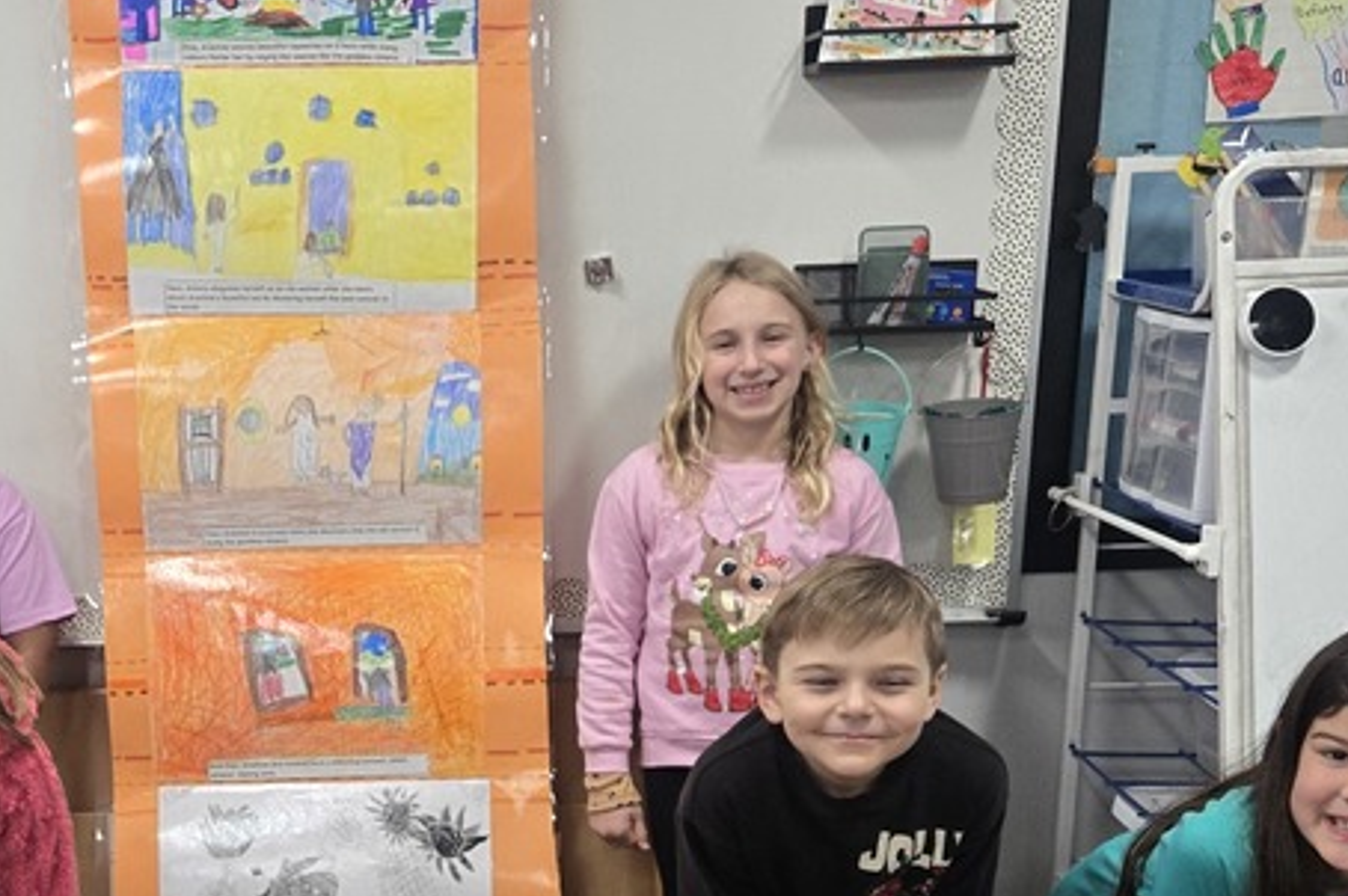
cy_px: 849
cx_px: 371
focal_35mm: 54
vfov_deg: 24.1
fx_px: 2020
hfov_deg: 36.2
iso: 250
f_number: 1.8
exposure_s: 1/120
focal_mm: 5.4
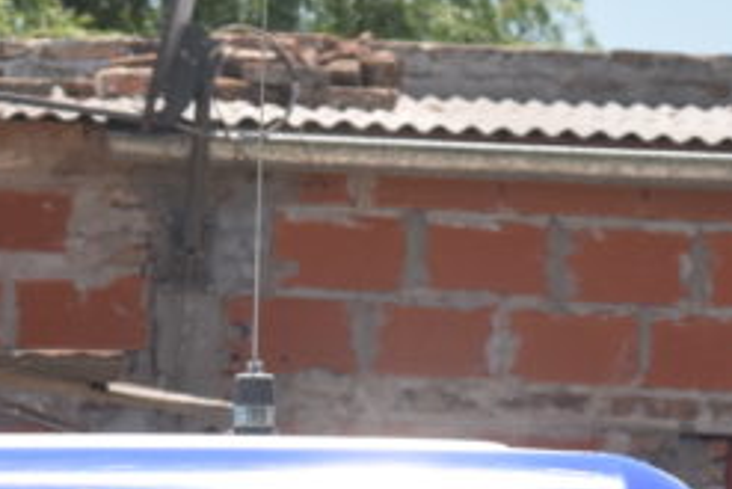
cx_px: -33
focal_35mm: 498
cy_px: 911
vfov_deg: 2.8
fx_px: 10132
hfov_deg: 4.1
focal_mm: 80
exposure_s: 1/1250
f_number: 9
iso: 800
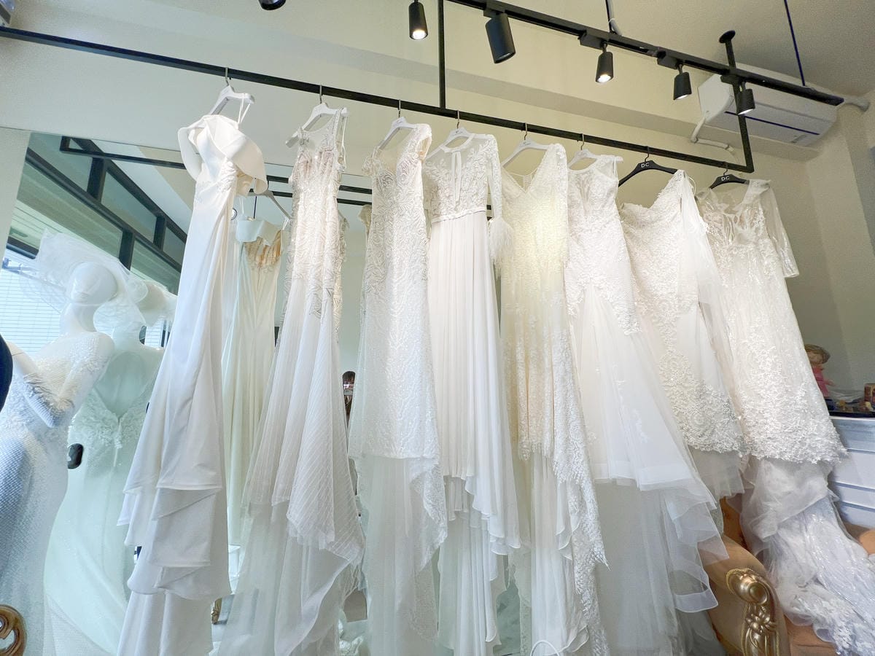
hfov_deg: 106.2
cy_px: 328
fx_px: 329
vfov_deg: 89.9
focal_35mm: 13
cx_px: 438
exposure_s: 1/170
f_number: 1.8
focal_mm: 1.57
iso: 32
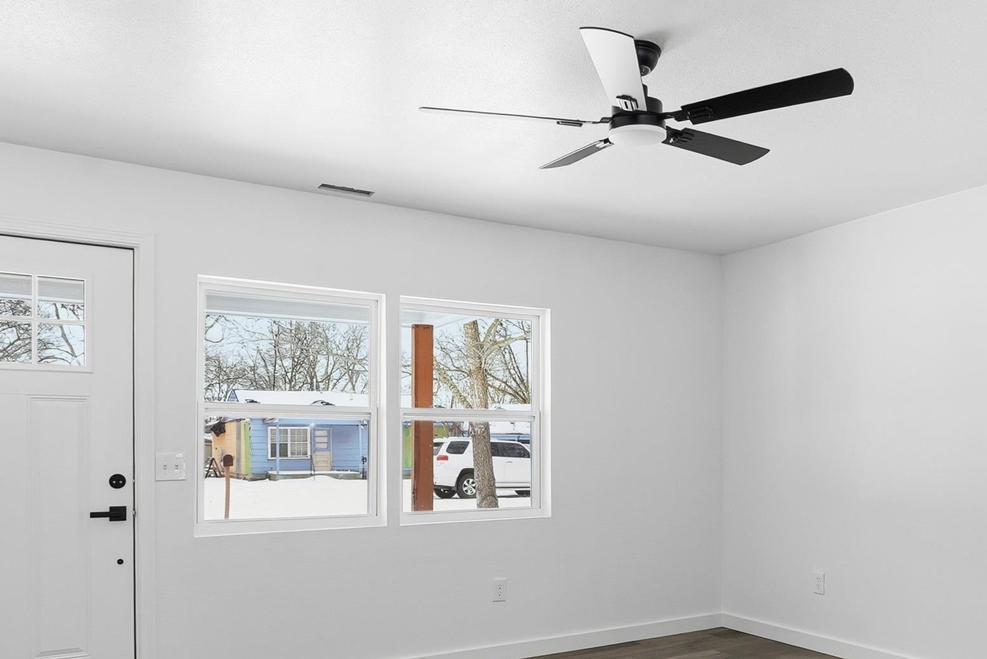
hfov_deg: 59.3
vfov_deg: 41.6
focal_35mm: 31
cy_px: 458
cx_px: 629
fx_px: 850
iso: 250
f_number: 9
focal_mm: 16
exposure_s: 1/25
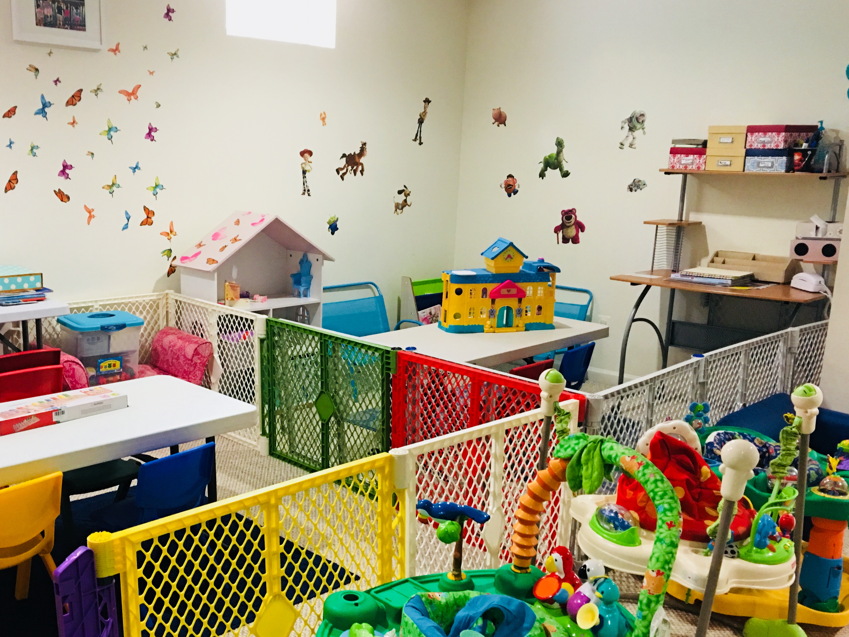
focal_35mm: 37
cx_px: 340
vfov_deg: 38.5
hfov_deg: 49.8
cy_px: 385
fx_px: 907
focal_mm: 4.15
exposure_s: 1/10
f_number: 2.2
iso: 100
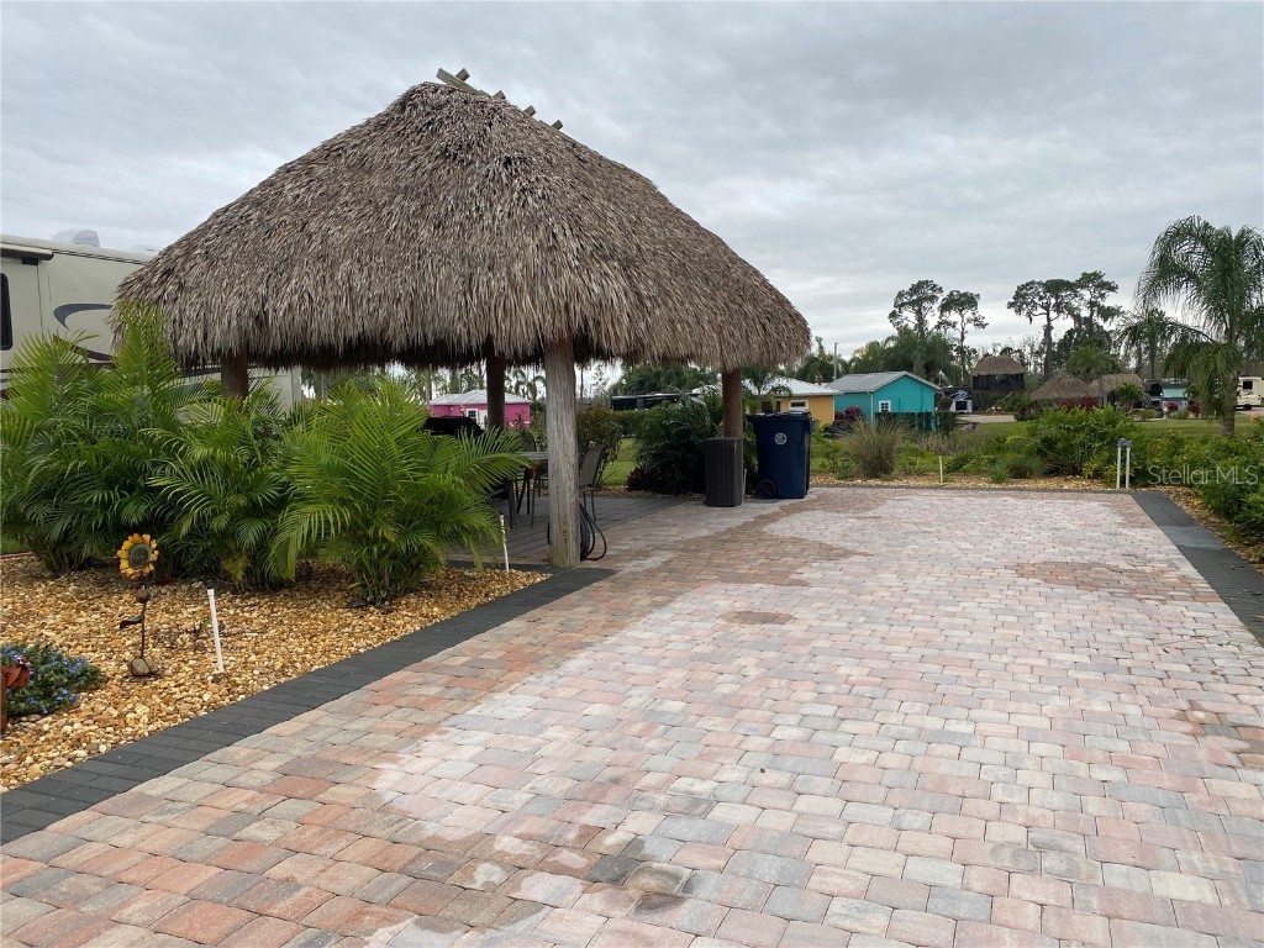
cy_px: 474
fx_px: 949
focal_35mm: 26
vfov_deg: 53.1
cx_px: 632
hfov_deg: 67.3
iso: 32
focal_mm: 4.25
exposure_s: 1/554
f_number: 1.8
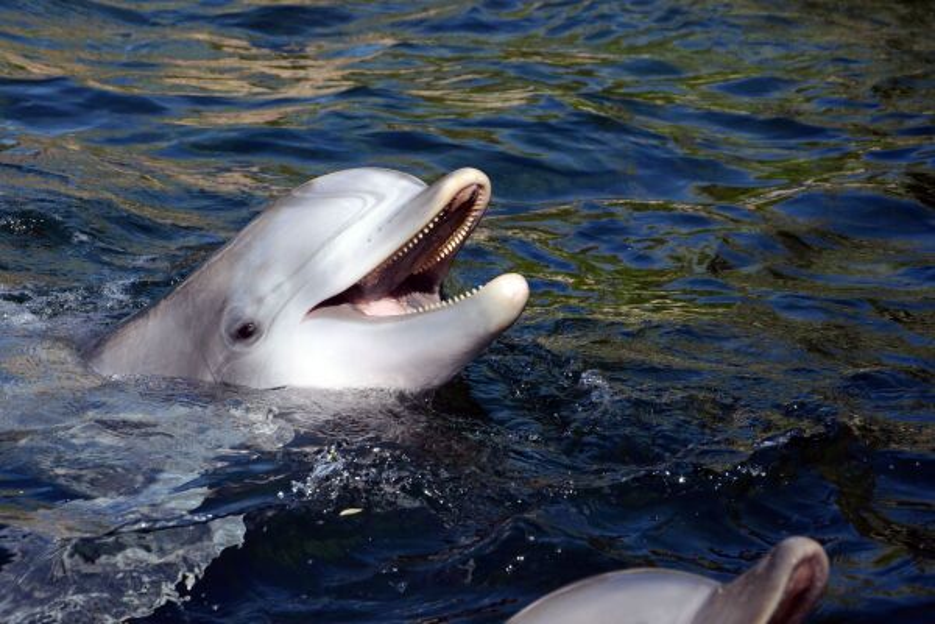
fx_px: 2571
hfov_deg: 20.6
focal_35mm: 99
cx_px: 468
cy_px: 312
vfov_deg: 13.8
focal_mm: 66
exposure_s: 1/1600
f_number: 9
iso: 1250
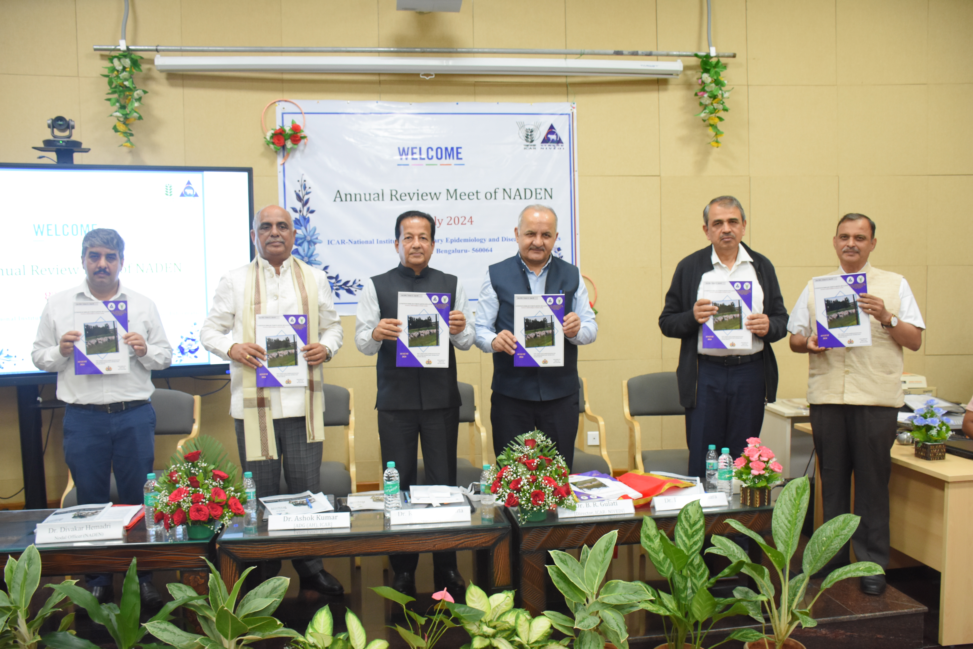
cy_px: 324
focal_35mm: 27
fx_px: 730
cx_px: 486
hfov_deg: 67.4
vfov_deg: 47.9
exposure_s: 1/60
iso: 1250
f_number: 4
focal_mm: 18
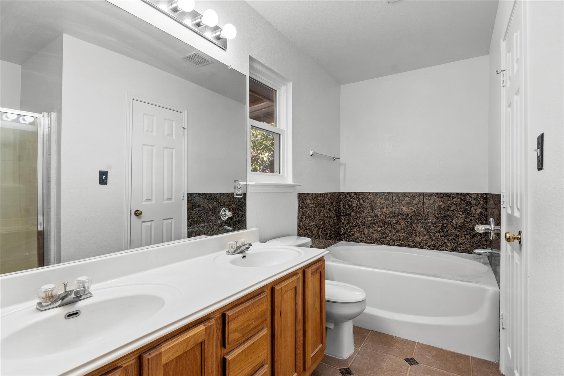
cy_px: 188
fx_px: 282
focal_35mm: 18
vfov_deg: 67.4
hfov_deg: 90.0
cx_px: 282
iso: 125
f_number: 8
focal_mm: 18
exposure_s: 2.5
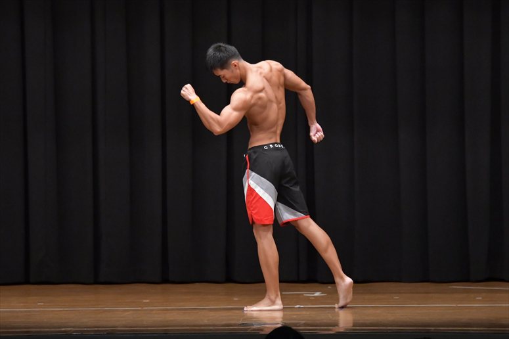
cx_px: 254
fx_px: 3067
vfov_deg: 6.3
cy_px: 170
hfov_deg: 9.5
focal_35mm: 217
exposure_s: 1/400
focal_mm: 145
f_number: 5.6
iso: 6400
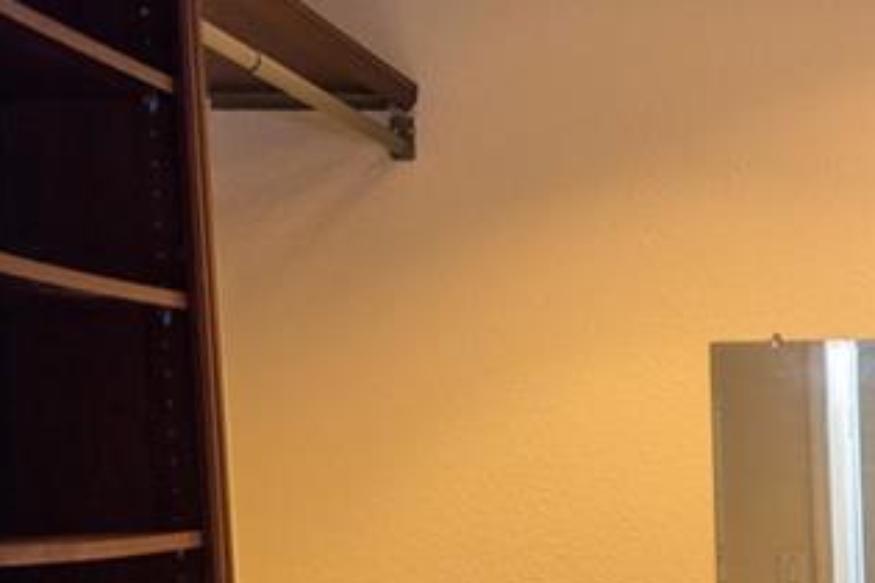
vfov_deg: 16.6
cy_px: 748
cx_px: 928
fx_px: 1896
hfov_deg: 24.5
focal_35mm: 78
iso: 800
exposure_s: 1/80
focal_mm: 24
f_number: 4.5
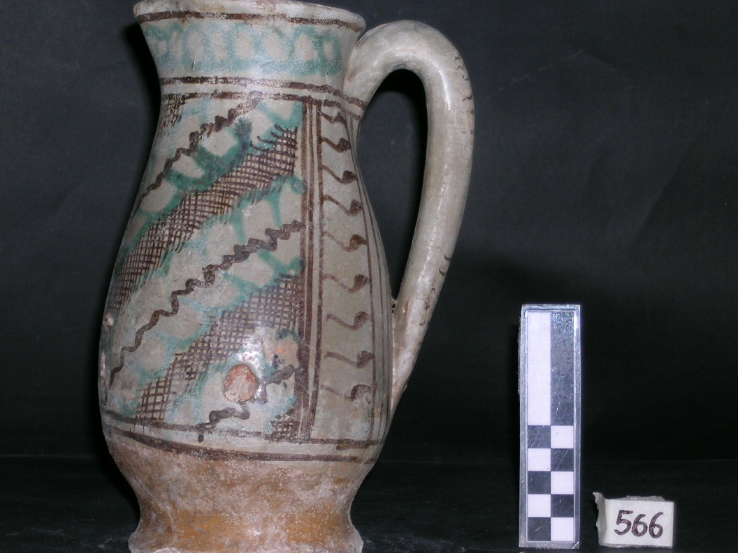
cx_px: 377
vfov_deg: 15.2
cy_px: 294
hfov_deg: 20.2
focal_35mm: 97
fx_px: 2068
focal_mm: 16.7
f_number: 4.1
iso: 50
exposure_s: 1/121
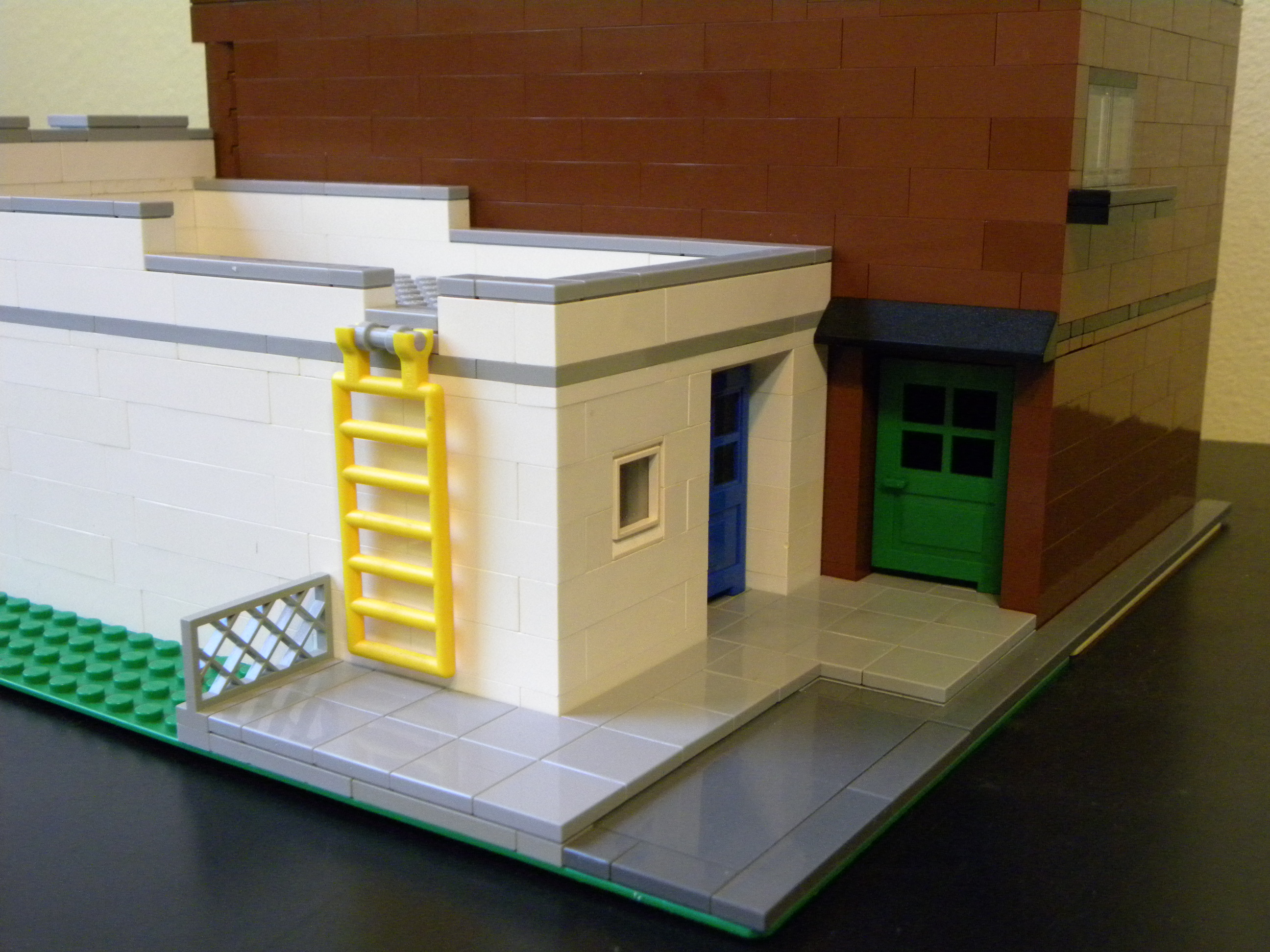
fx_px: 1504
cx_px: 635
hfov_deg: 45.8
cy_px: 476
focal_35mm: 41
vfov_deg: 35.1
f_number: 3.2
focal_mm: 7.3
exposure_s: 1/51
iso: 400
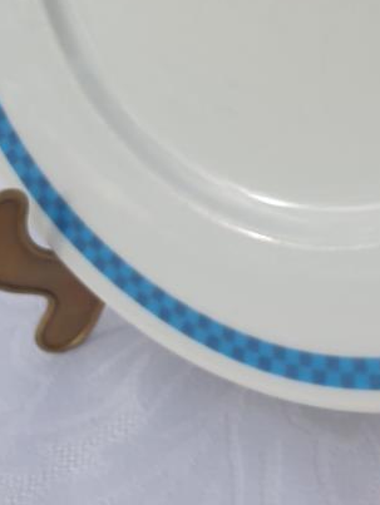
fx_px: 964
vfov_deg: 27.2
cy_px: -36
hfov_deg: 21.5
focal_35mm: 66
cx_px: 379
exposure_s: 1/1242
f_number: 2.4
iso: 50
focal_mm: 4.3
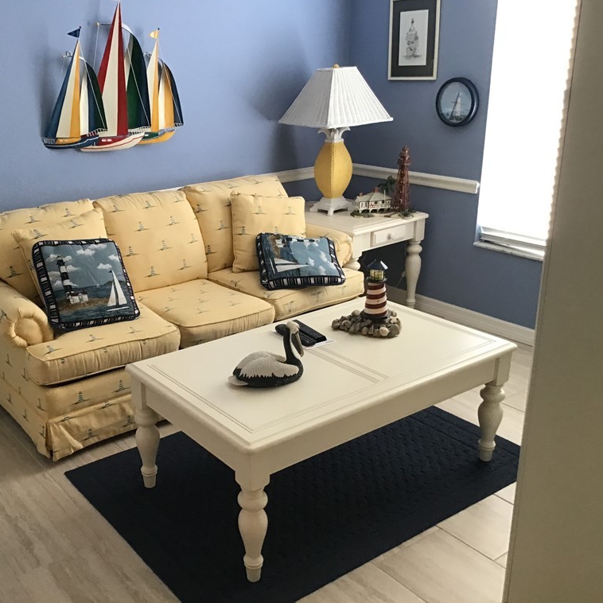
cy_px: 301
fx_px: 729
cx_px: 200
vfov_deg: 44.9
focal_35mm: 37
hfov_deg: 44.3
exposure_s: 1/30
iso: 40
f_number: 2.4
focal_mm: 3.3
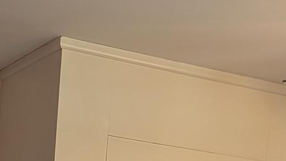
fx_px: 925
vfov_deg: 8.7
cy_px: 425
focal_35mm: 122
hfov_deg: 17.6
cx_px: 170
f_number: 1.68
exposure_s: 1/201
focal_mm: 6.9
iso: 78
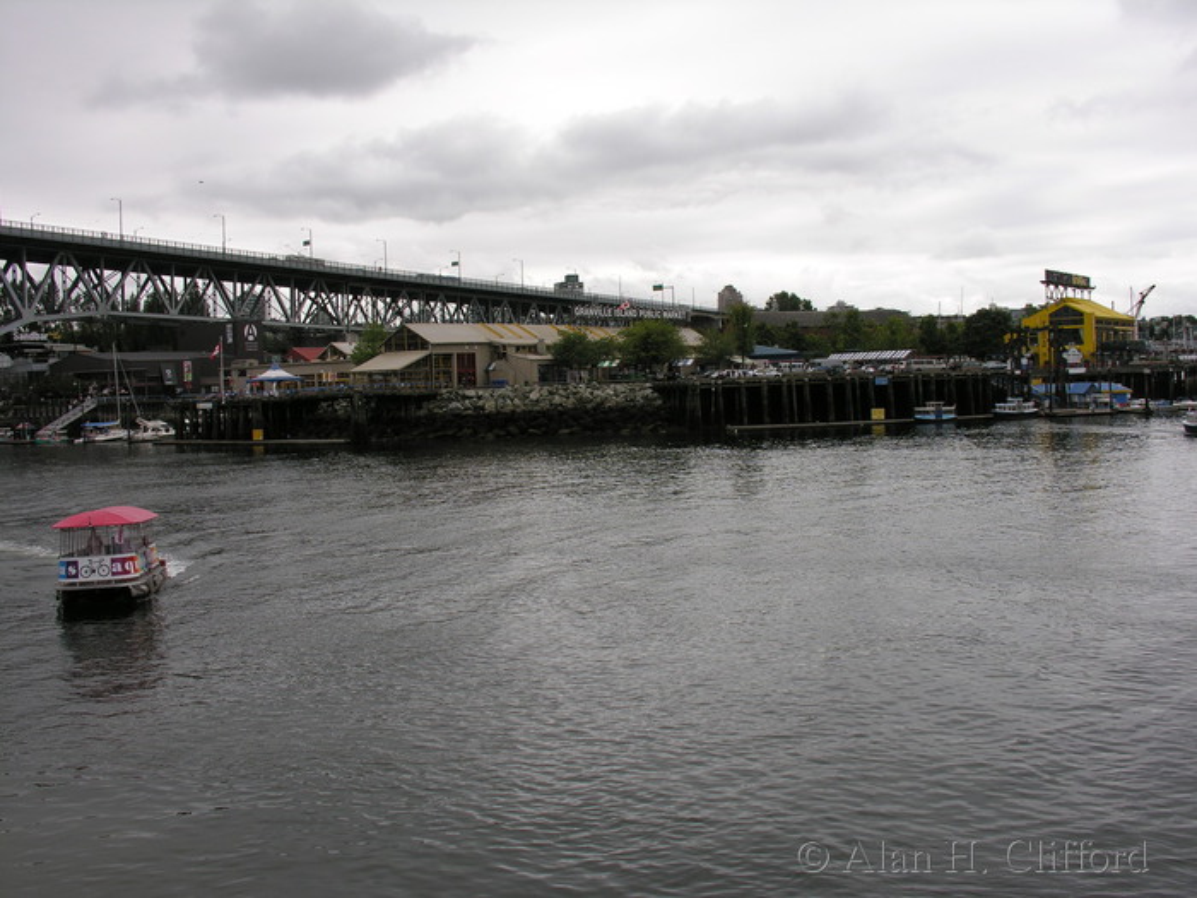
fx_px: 1210
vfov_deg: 40.7
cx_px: 598
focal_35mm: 35
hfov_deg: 52.6
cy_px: 449
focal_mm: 8.9
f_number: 5.6
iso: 50
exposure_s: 1/171
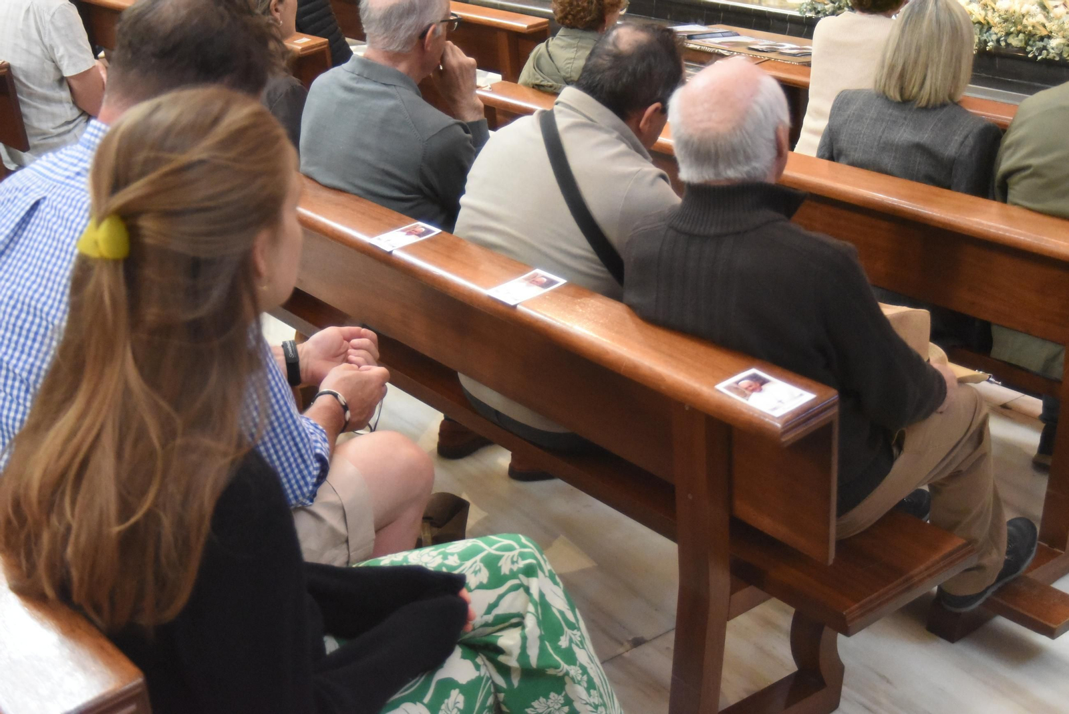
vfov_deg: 29.9
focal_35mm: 45
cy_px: 357
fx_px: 1337
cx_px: 534
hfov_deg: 43.6
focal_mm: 45
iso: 11400
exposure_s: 1/250
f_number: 4.5
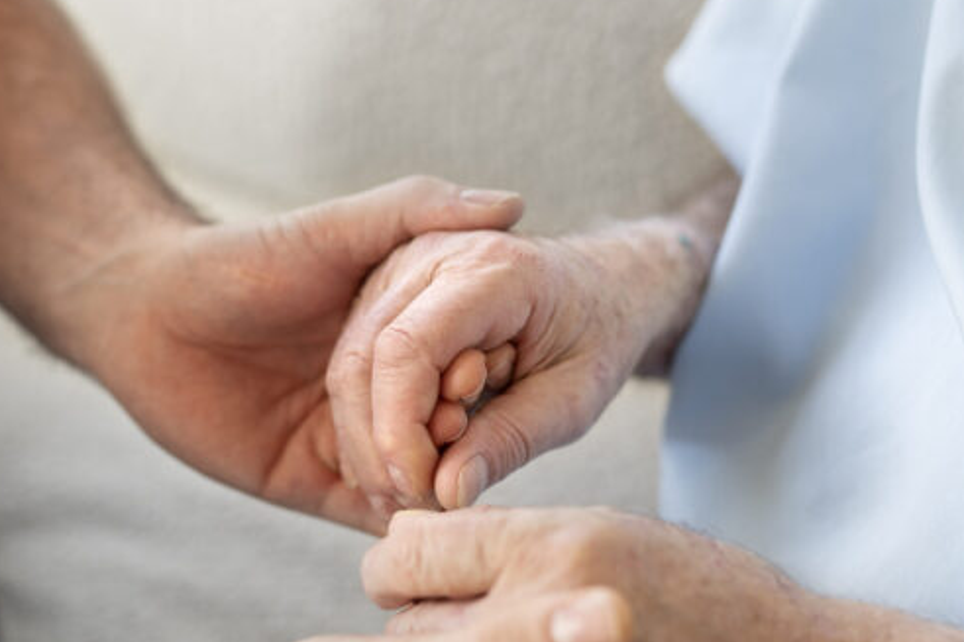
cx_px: 381
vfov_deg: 18.6
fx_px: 1954
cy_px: 374
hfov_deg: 27.6
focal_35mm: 73
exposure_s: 1/320
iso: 250
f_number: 1.8
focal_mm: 35
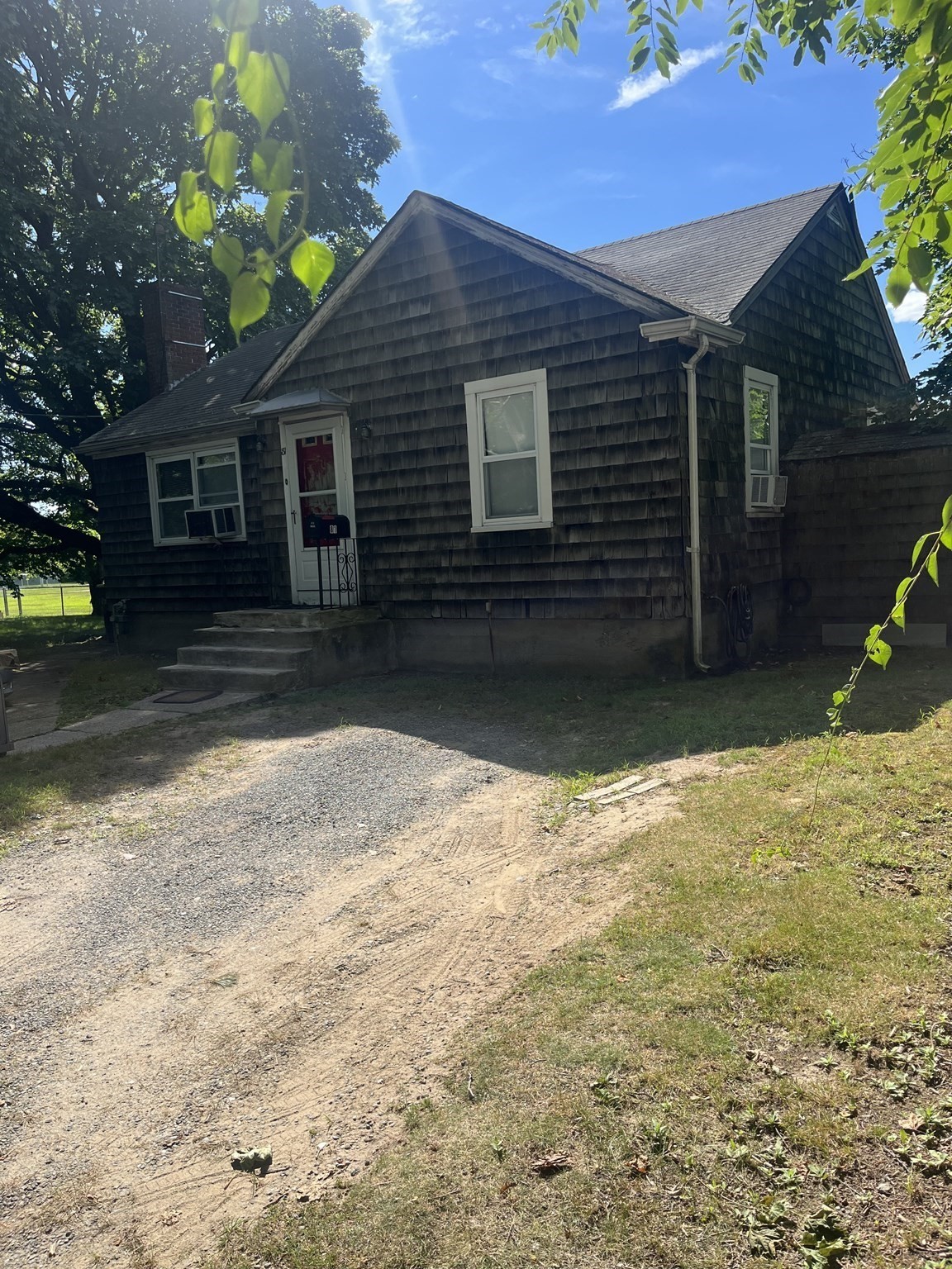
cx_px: 476
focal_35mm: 26
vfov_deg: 67.3
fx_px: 953
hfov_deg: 53.1
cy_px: 634
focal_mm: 5.1
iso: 50
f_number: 1.6
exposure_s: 1/2179
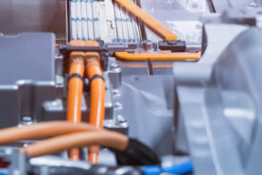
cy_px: 38
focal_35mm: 208
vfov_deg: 6.6
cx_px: -21
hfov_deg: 9.8
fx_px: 1515
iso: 320
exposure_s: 1/125
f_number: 5.6
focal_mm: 75
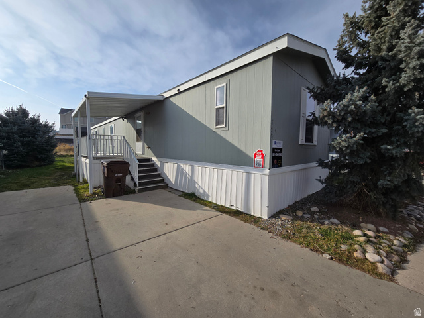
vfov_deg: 89.9
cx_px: 212
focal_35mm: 13
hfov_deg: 106.2
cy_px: 159
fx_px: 159
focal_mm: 2.2
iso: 50
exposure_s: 1/3677
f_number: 2.2
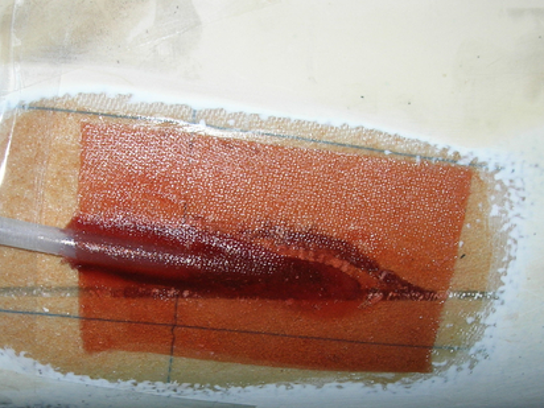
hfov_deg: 32.7
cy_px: 305
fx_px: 927
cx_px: 240
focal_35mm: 59
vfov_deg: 24.5
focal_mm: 7.8
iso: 64
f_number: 4.8
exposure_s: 1/60.1
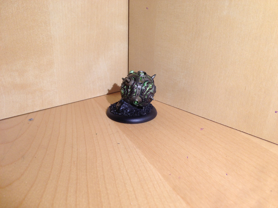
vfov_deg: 42.9
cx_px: 139
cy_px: 104
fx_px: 265
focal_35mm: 33
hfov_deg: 55.4
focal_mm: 4.12
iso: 50
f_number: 2.4
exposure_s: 1/60
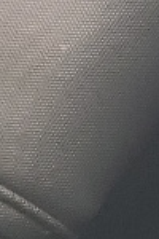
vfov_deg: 7.1
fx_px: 1908
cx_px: -725
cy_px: 166
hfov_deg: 4.1
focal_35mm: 288
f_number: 1.5
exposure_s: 1/167
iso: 50
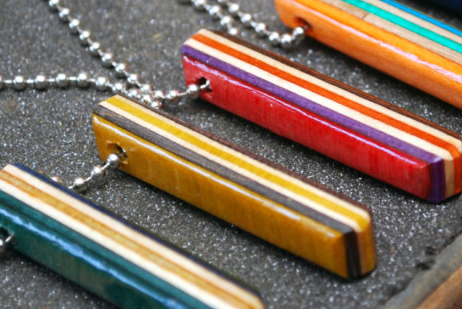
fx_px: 2352
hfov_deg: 11.2
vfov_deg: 7.5
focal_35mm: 183
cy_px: 105
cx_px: 331
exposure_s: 1/125
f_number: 5.6
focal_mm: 55
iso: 450
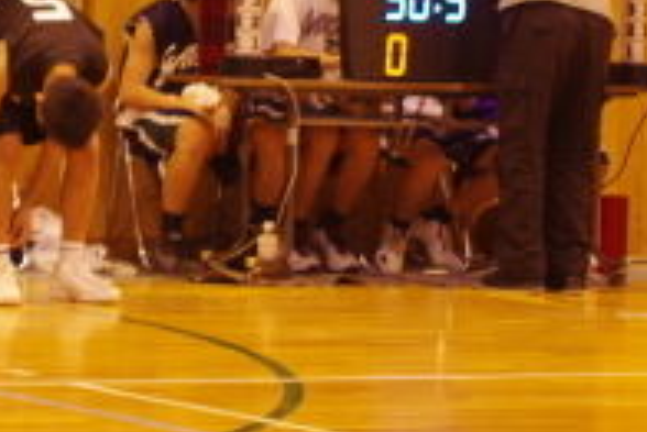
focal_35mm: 283
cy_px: -124
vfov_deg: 4.8
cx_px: -472
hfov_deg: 7.1
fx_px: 5090
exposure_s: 1/50
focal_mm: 50
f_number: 2.5
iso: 400
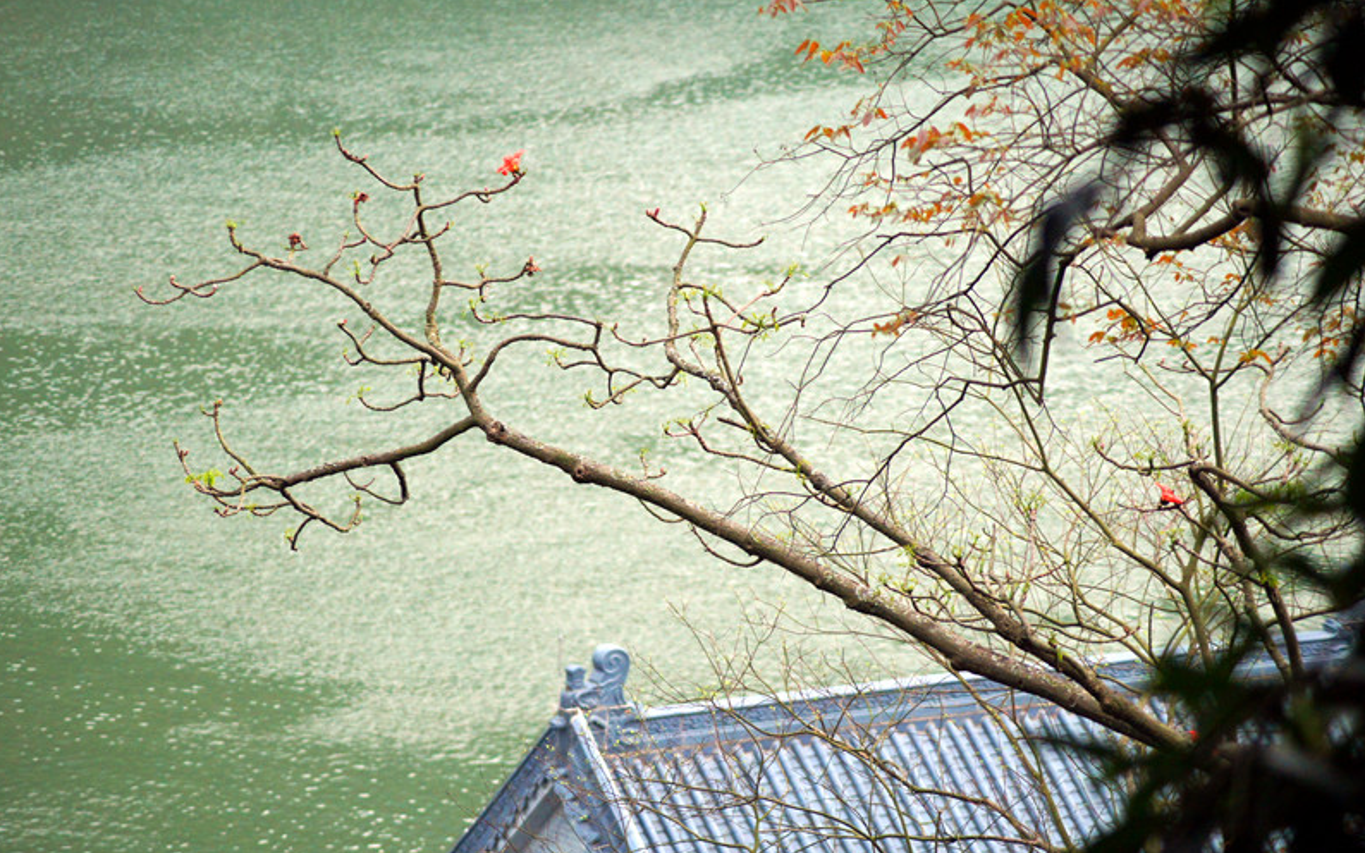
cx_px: 679
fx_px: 6008
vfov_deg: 8.1
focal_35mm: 162
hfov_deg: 13.0
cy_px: 424
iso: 800
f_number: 4.5
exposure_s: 1/160
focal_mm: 105
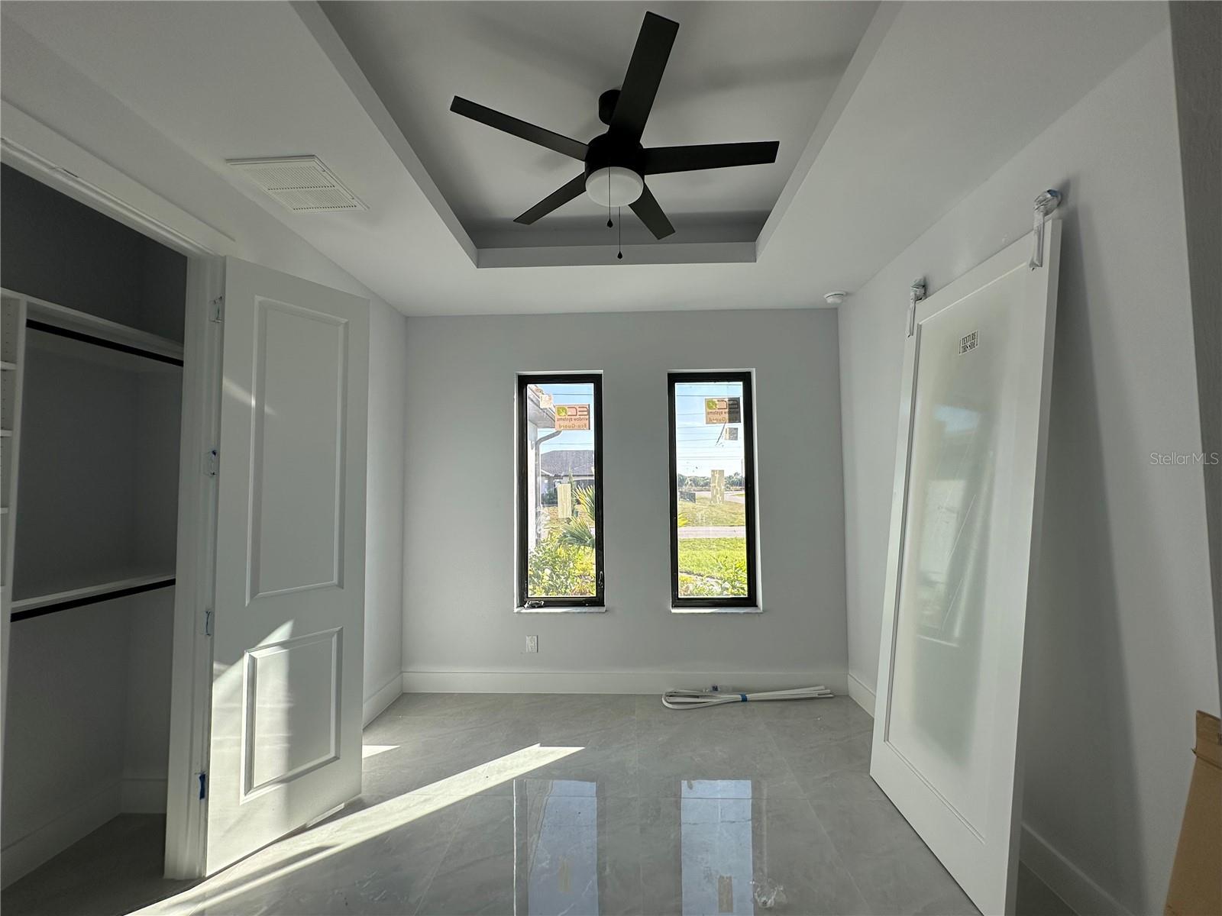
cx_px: 611
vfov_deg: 85.7
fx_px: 494
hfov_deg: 102.1
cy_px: 458
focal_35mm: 14
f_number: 2.2
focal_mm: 2.22
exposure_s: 1/205
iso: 40
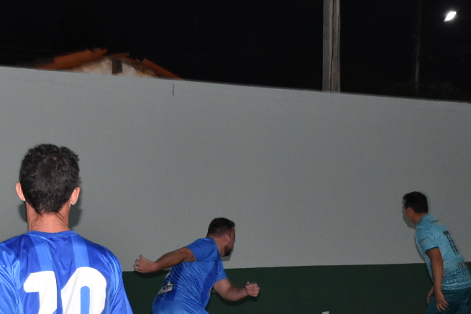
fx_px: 1165
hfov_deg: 22.9
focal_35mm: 89
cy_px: 357
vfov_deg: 14.9
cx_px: 224
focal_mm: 24
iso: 1600
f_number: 5.6
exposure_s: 1/100
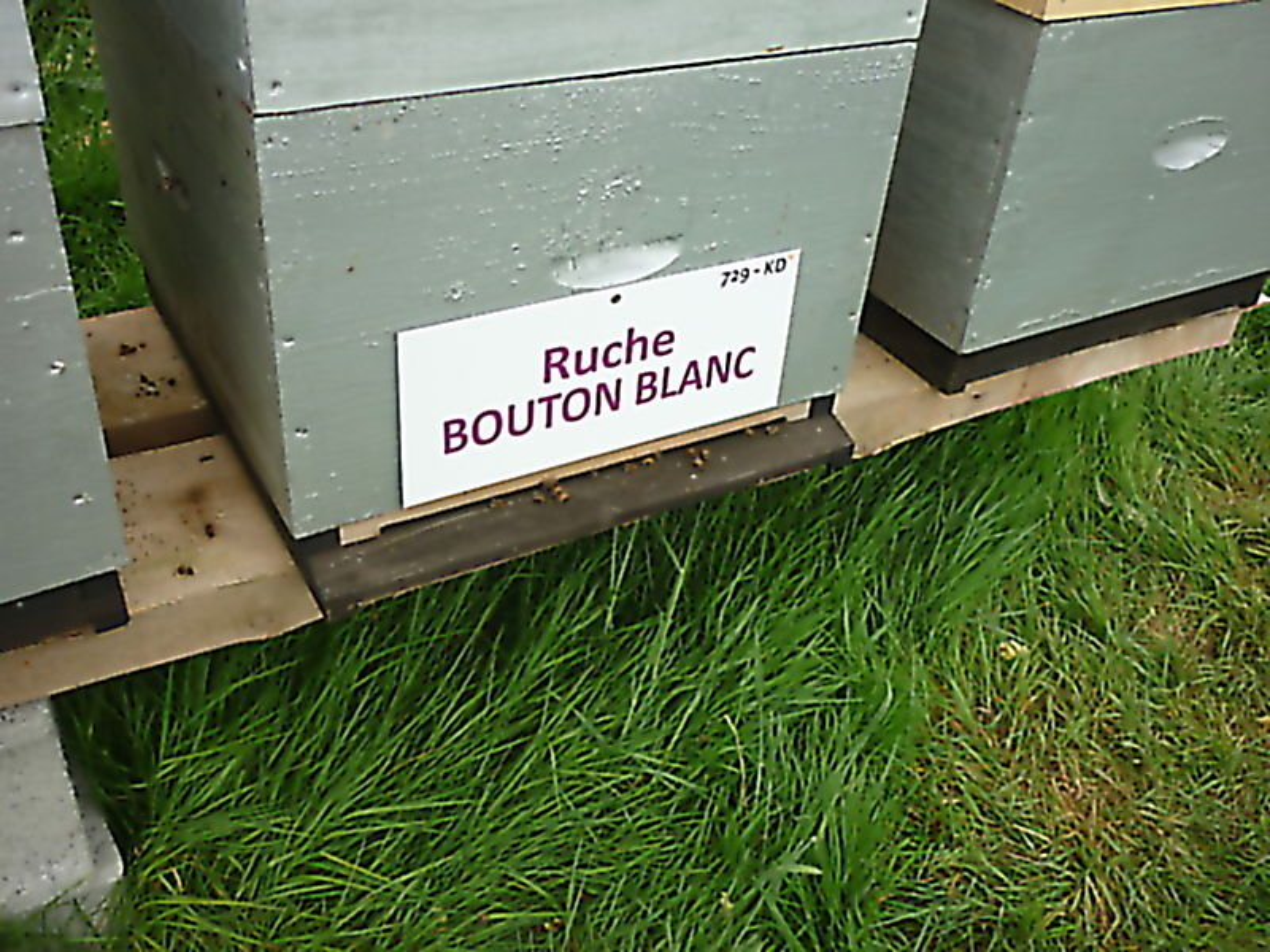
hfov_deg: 55.4
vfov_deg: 42.9
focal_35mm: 33
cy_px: 476
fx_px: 1211
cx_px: 635
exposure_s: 1/250
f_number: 2.8
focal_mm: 5.5
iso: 80
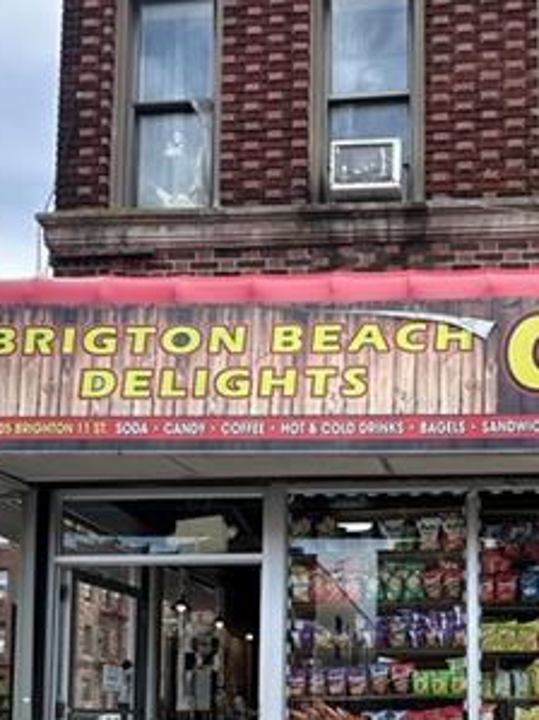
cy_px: 667
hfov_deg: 38.3
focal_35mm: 36
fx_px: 748
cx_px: 426
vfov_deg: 45.8
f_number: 2.2
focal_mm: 2.22
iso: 40
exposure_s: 1/454
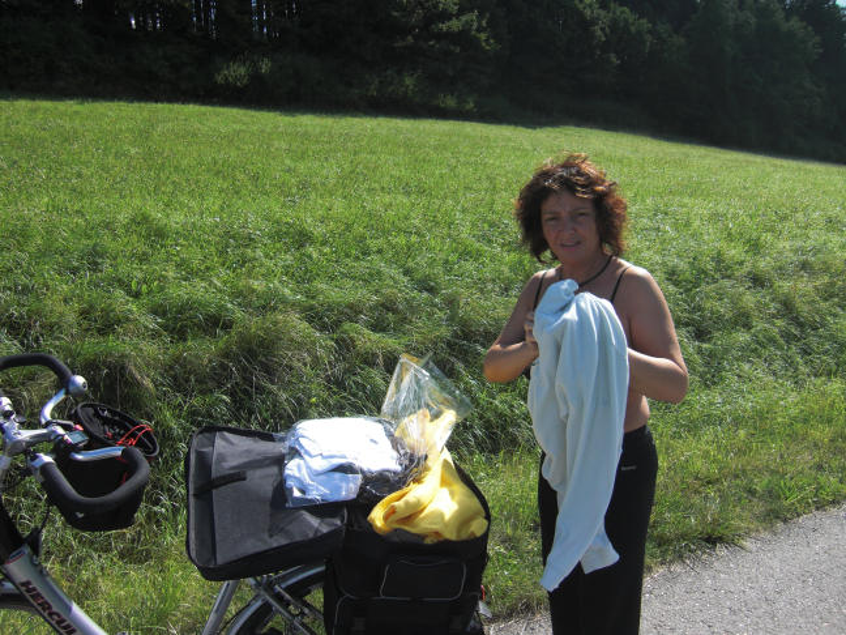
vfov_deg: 49.7
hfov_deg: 63.4
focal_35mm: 28
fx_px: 684
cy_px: 318
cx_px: 423
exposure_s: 1/1000
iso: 50
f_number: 2.6
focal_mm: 4.9
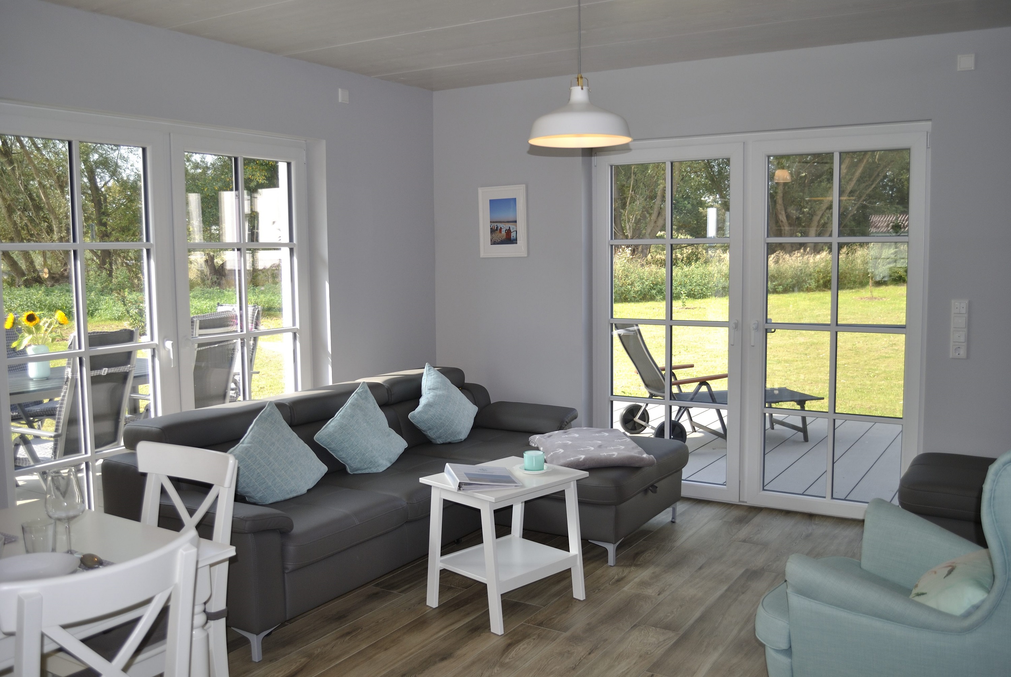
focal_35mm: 33
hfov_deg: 57.2
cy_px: 338
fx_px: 928
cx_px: 506
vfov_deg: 40.1
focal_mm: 22
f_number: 3.8
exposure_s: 1/125
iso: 100
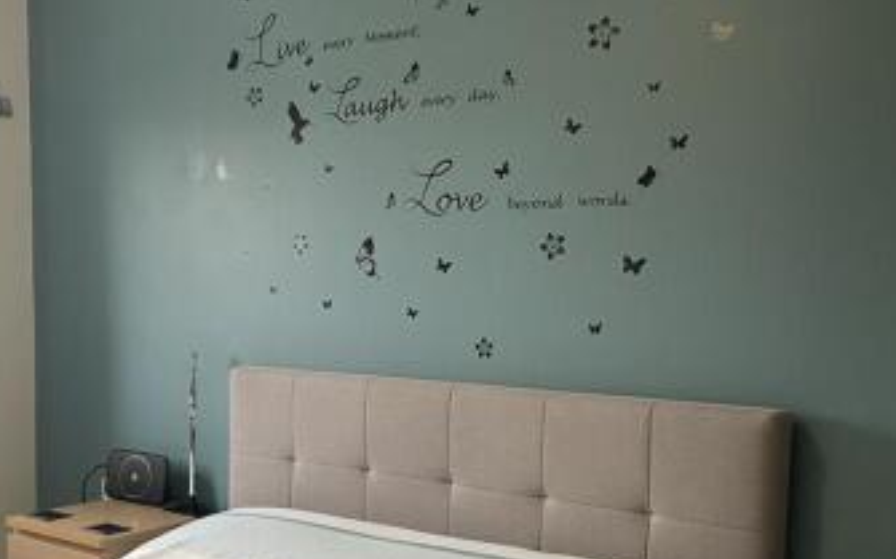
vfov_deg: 26.5
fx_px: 1172
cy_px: 408
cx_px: 215
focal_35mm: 48
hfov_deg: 40.6
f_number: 1.6
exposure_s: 1/69
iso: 125
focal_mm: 4.2
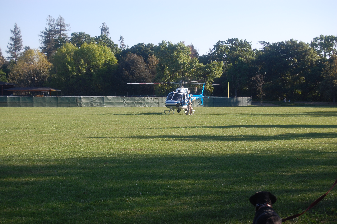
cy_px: 112
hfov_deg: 24.6
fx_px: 772
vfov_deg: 16.5
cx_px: 168
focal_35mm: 82
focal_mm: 55
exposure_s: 1/250
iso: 200
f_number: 8
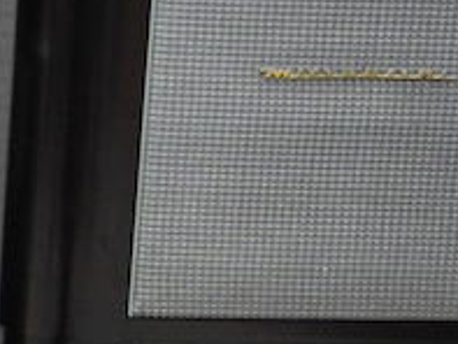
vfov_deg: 9.4
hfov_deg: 11.6
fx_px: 2065
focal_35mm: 156
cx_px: -409
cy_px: 374
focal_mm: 6.8
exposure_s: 1/18
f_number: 2.8
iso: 400
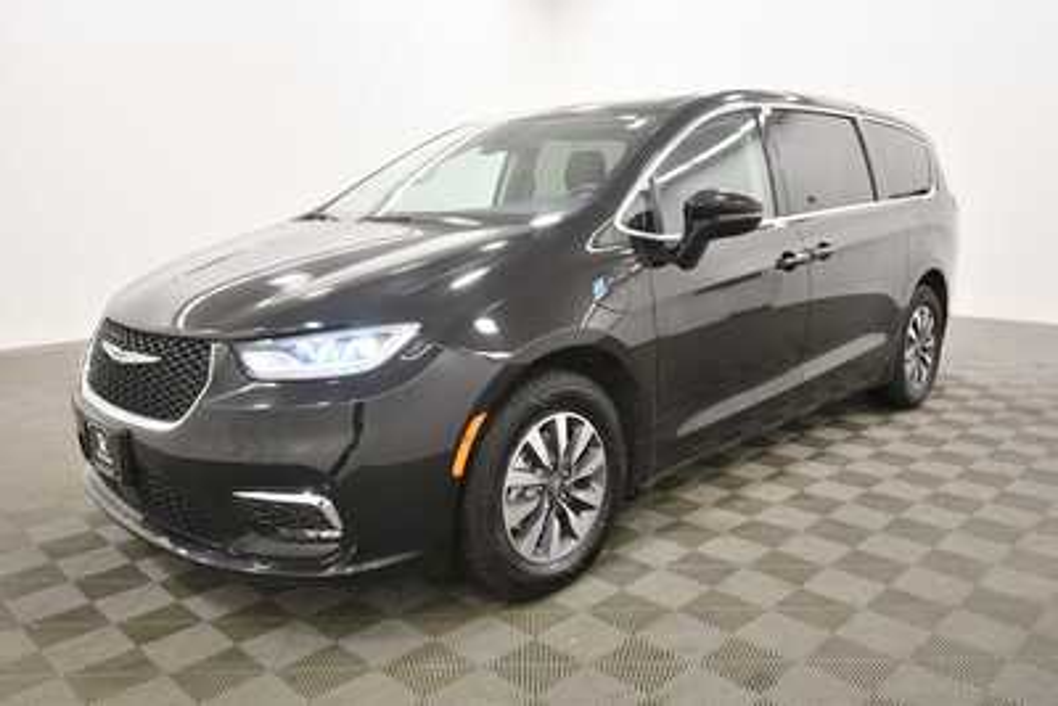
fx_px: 794
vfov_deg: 48.0
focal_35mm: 27
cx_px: 529
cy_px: 353
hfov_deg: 67.4
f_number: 5.6
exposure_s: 1/125
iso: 1400
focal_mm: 18
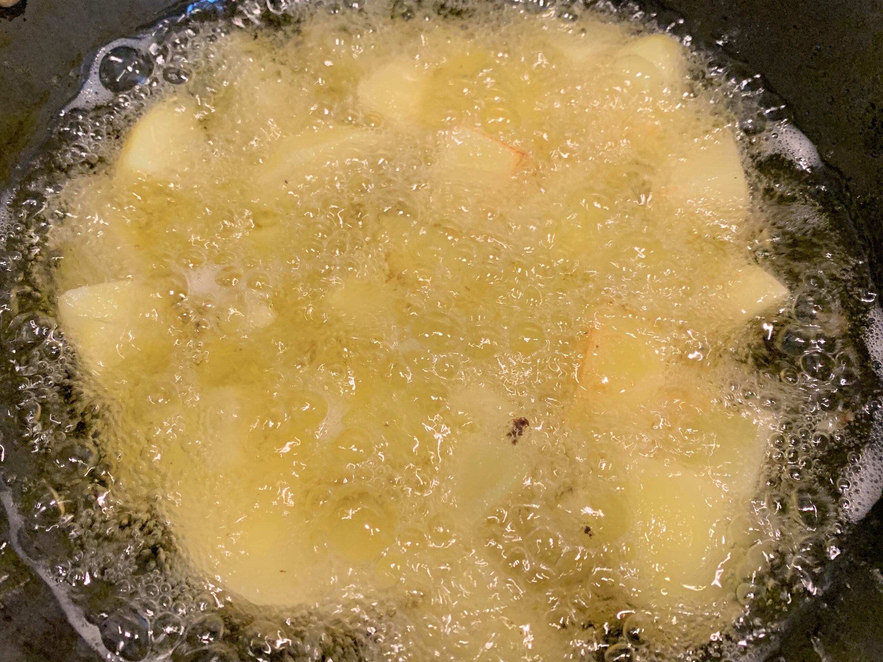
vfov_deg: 53.1
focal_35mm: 26
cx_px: 442
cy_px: 331
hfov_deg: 67.3
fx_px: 663
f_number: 1.8
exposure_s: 1/50
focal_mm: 4.25
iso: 200
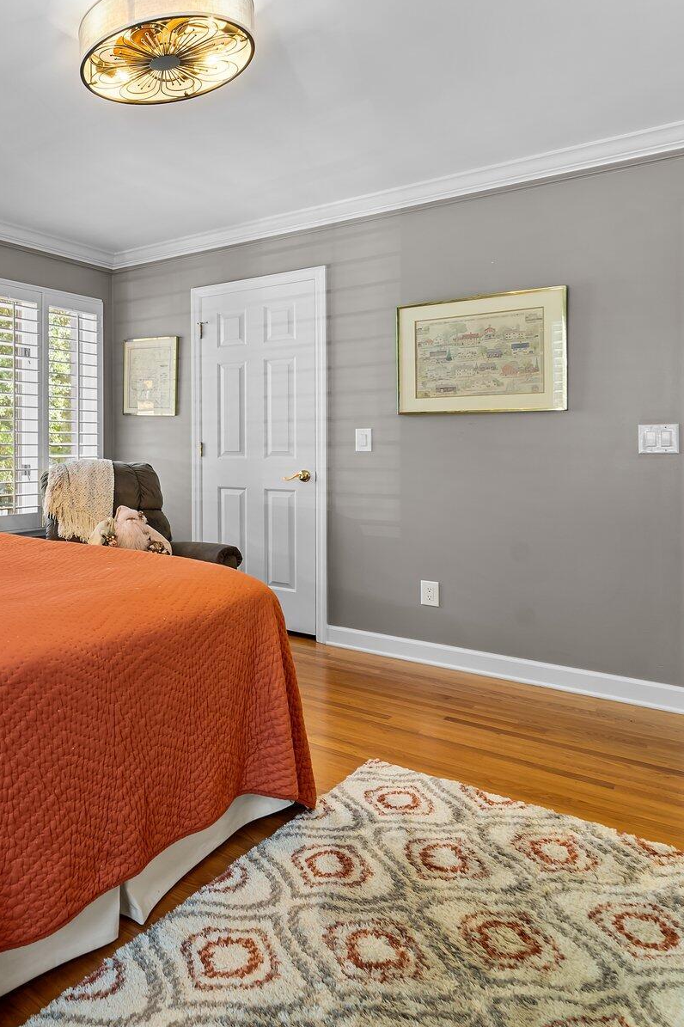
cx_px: -17
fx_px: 684
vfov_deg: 73.4
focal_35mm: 24
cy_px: 445
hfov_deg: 44.3
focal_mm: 14
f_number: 8
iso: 400
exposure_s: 1/1.25
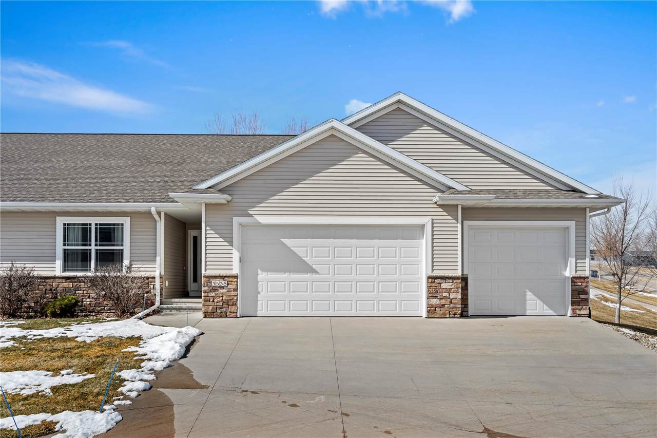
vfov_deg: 41.1
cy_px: 219
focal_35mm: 32
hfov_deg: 58.7
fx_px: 584
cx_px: 328
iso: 400
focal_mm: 32
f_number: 8
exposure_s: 1/250
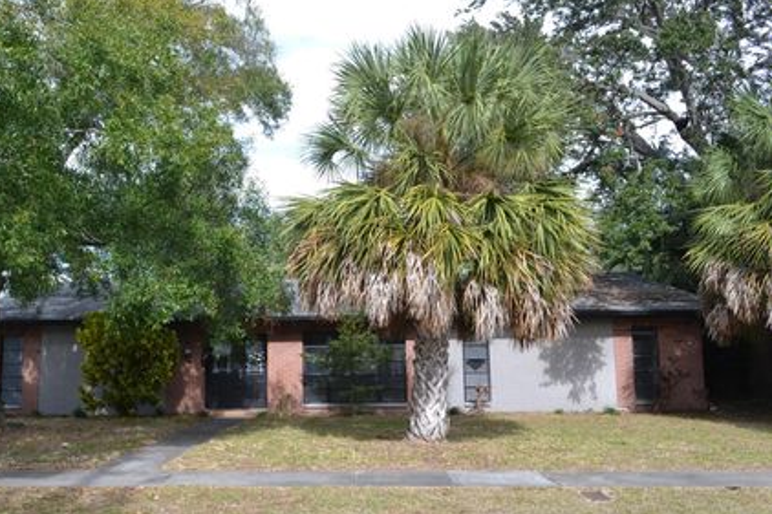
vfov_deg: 41.1
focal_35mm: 32
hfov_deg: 58.4
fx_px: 686
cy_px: 264
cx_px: 318
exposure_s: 1/640
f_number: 13
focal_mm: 18
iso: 1600
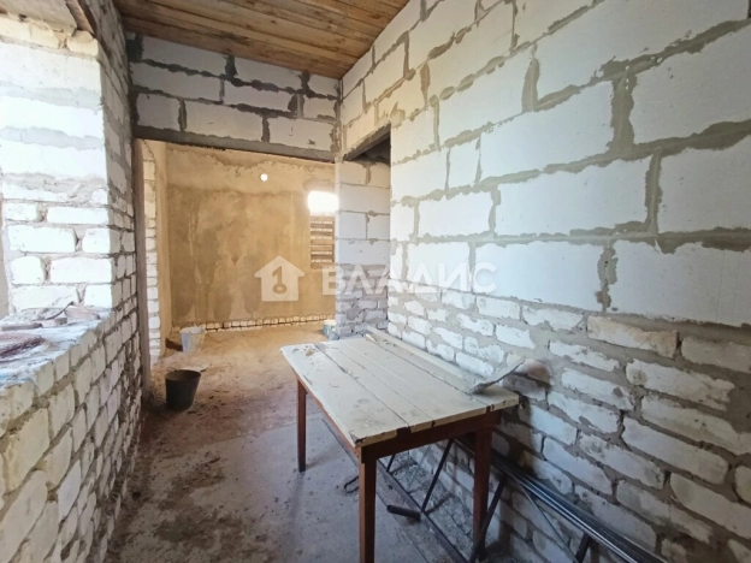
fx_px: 347
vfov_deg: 78.1
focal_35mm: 16
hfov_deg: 94.5
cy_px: 282
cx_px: 376
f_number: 2.2
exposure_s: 1/33.3
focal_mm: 1.65
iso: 400
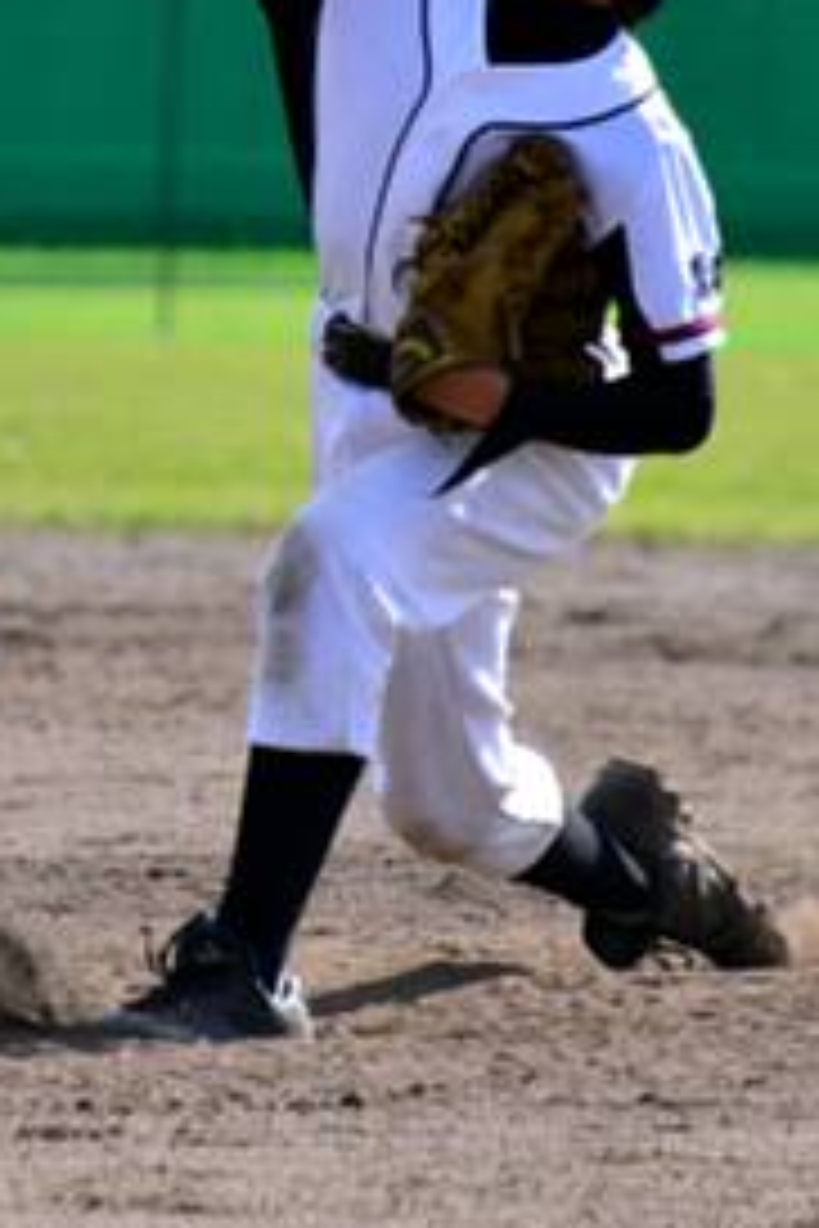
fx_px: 44939
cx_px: 248
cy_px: 112
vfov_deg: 1.6
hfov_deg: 1.0
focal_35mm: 1317
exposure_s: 1/1600
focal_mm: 300
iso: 400
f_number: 7.1
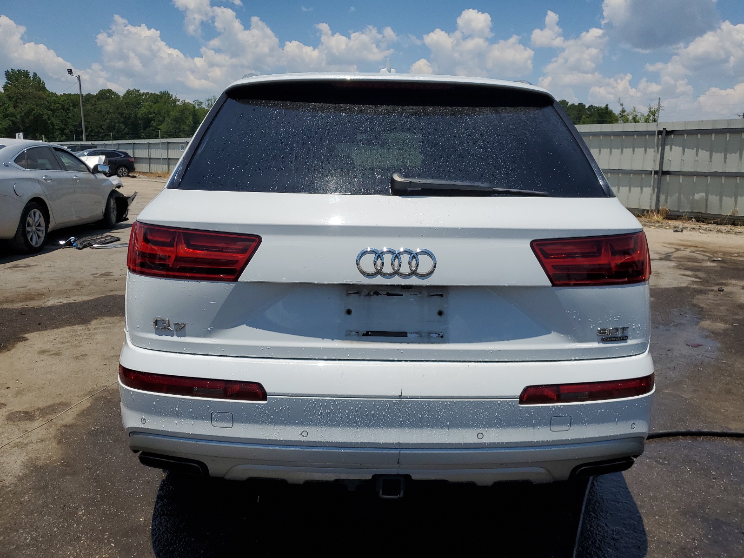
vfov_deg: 53.1
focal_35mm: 26
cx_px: 372
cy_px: 279
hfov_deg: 67.3
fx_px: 559
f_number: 1.5
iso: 50
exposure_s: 1/10000
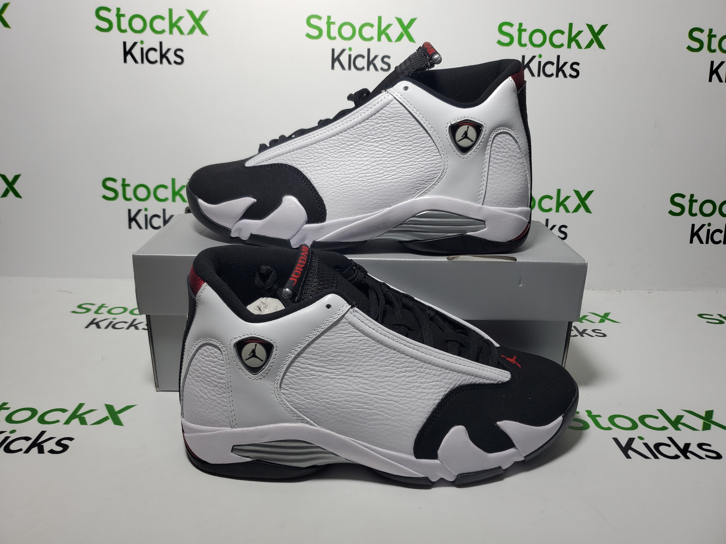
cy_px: 272
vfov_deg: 53.1
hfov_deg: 67.3
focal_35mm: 26
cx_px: 363
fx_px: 545
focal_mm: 4.3
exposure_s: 1/609
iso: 50
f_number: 1.5
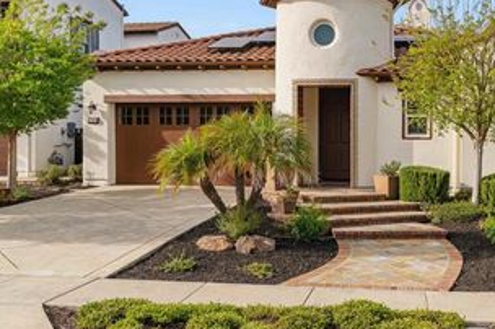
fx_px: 700
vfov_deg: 26.4
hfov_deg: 38.5
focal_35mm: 51
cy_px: 138
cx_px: 329
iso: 100
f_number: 7.1
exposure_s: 1/160
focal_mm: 31
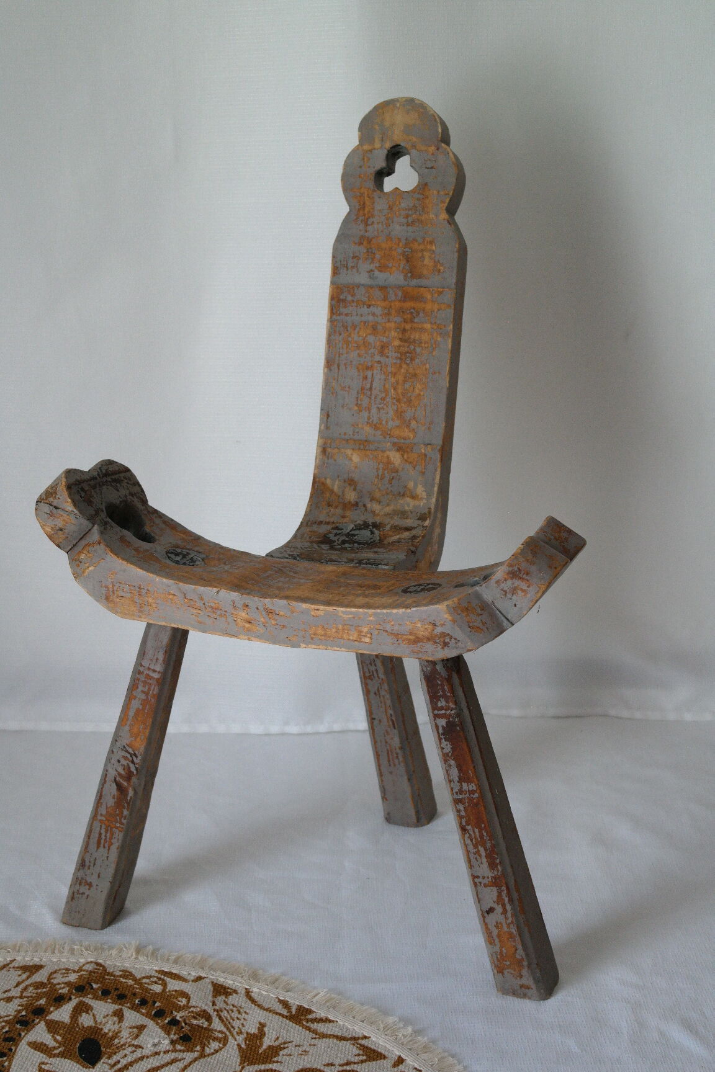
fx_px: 1728
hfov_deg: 23.4
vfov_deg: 34.5
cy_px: 536
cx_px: 358
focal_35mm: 58
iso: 800
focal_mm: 38
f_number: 5
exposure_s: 1/60
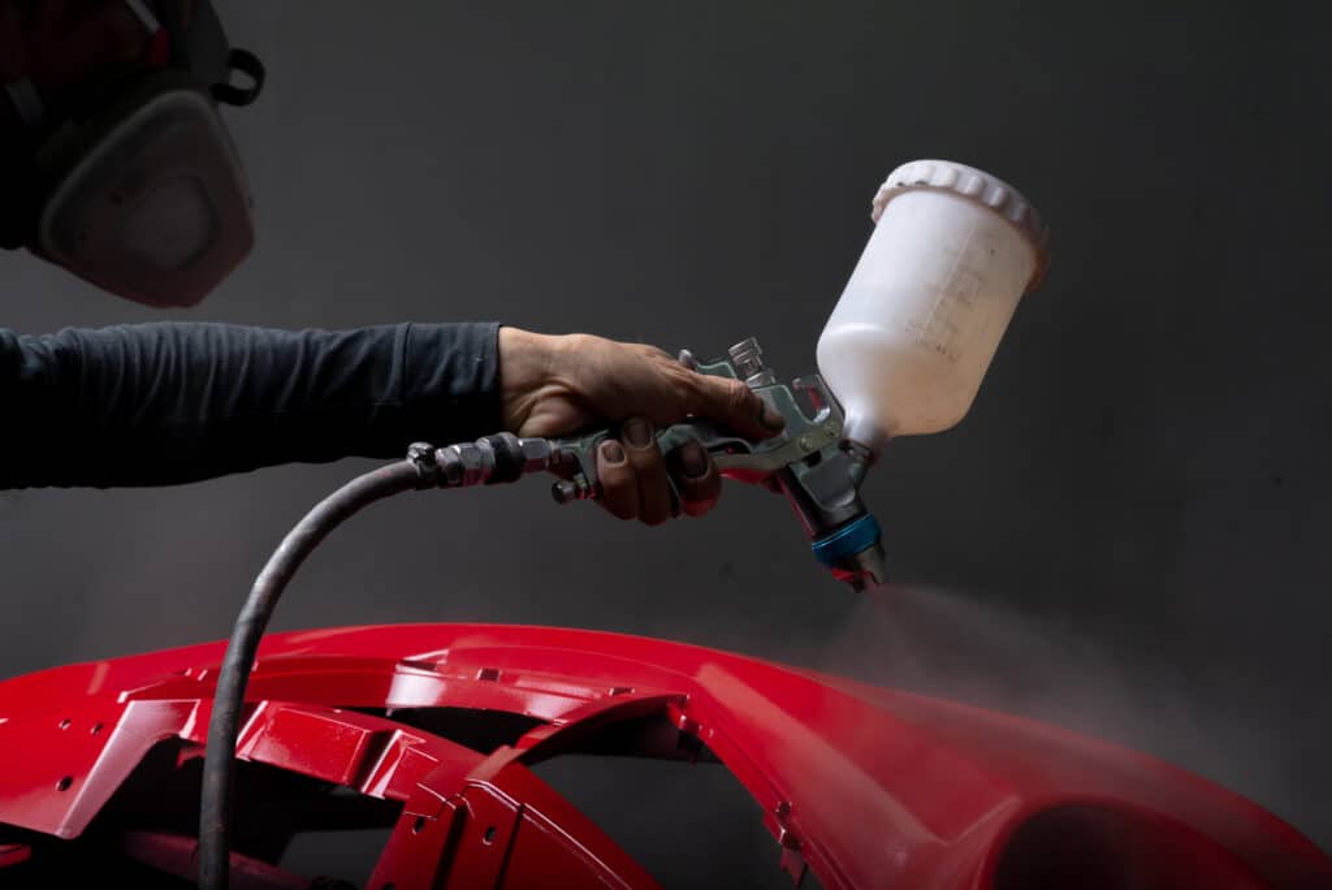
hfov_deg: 23.9
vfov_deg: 16.1
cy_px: 445
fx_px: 3147
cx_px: 666
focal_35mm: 85
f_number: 13
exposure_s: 1/200
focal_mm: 85
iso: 250
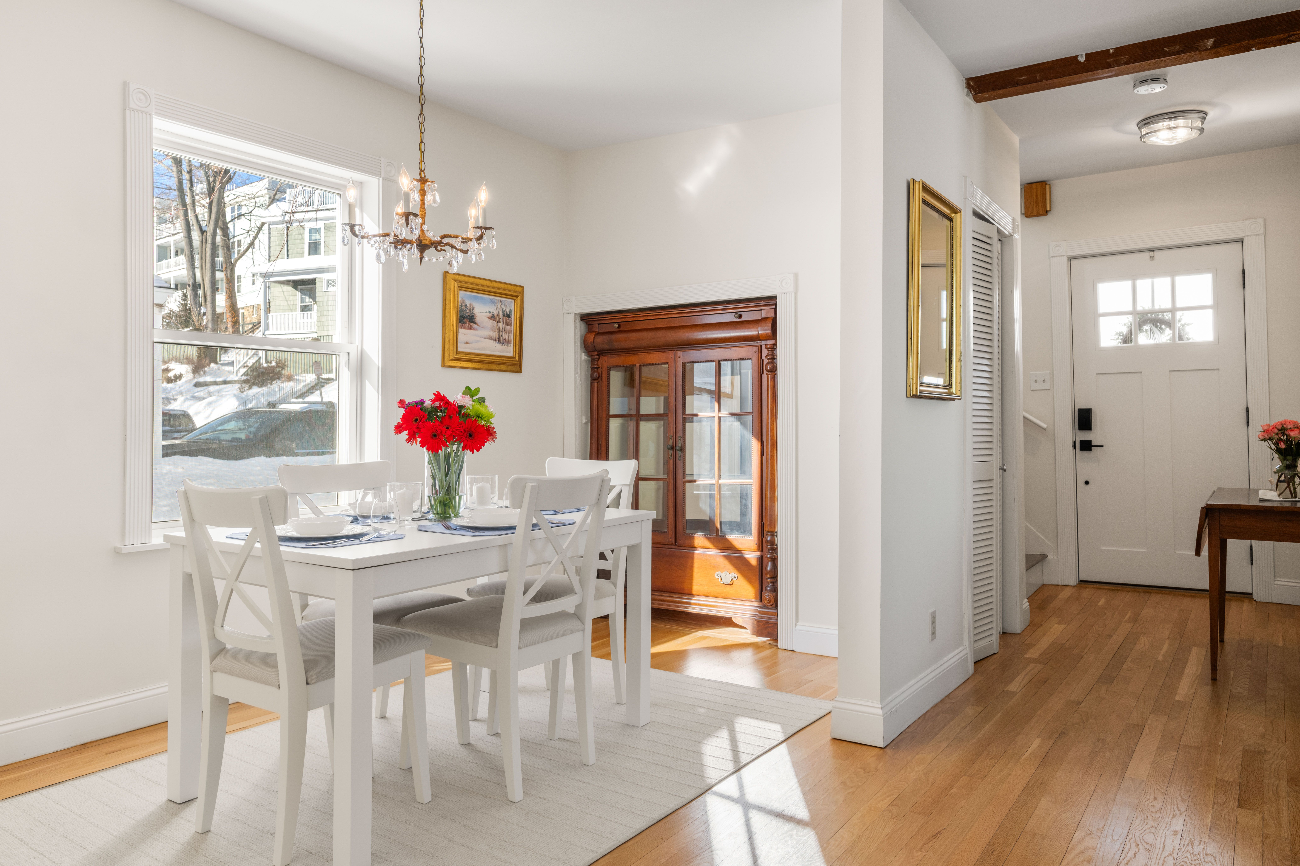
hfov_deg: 74.9
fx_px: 849
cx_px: 650
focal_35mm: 24
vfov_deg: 54.1
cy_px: 433
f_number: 8
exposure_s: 1/20
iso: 400
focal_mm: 23.5
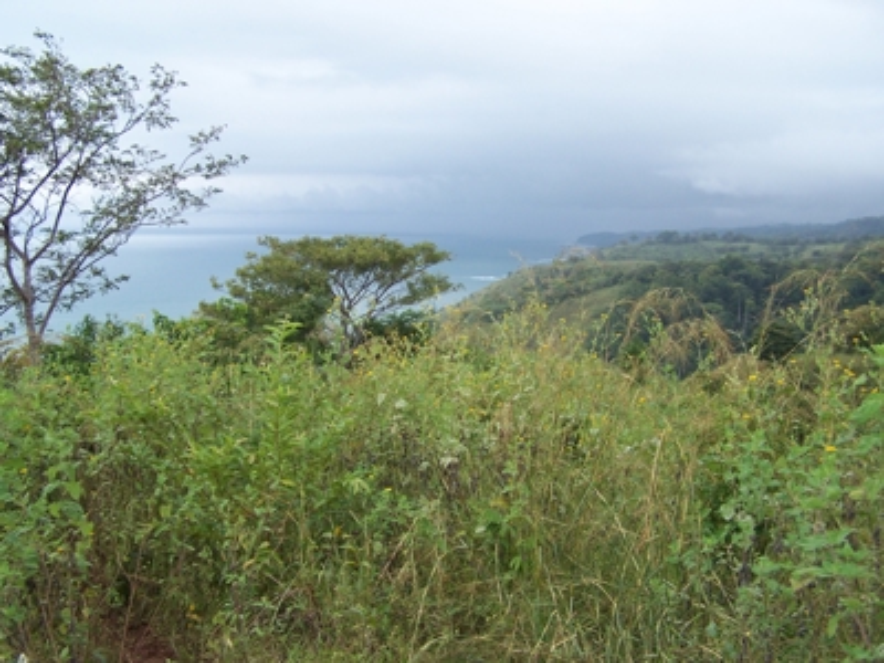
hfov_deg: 49.0
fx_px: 970
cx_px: 442
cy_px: 332
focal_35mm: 38
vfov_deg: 37.7
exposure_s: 1/750
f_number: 2.8
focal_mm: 6.3
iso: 80
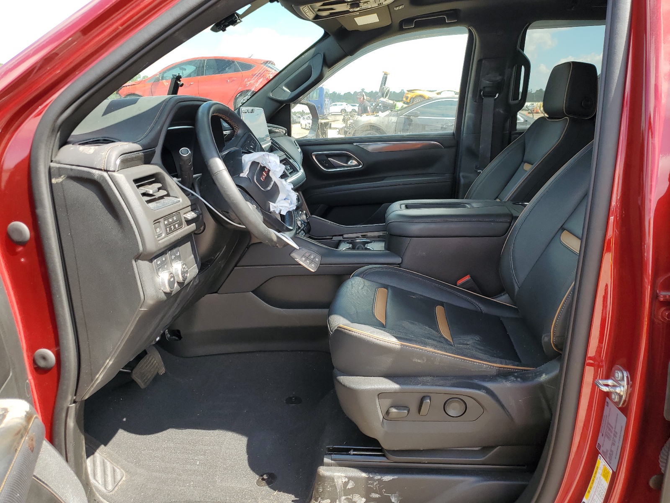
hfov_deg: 67.3
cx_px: 335
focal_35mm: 26
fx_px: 503
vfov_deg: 53.1
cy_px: 252
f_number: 1.5
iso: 50
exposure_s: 1/526
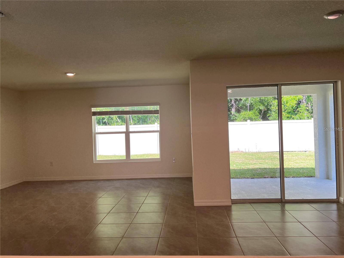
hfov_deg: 67.3
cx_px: 172
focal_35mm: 26
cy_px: 129
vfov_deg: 53.1
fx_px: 258
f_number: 1.5
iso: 40
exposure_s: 1/152
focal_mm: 5.7
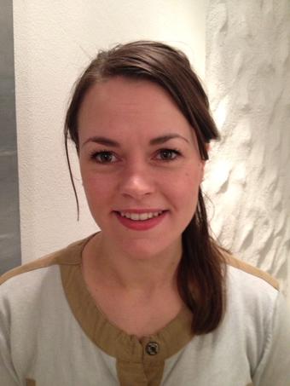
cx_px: 145
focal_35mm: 35
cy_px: 193
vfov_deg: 52.6
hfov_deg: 40.7
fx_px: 391
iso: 320
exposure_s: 1/20
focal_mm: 4.28
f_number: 2.4
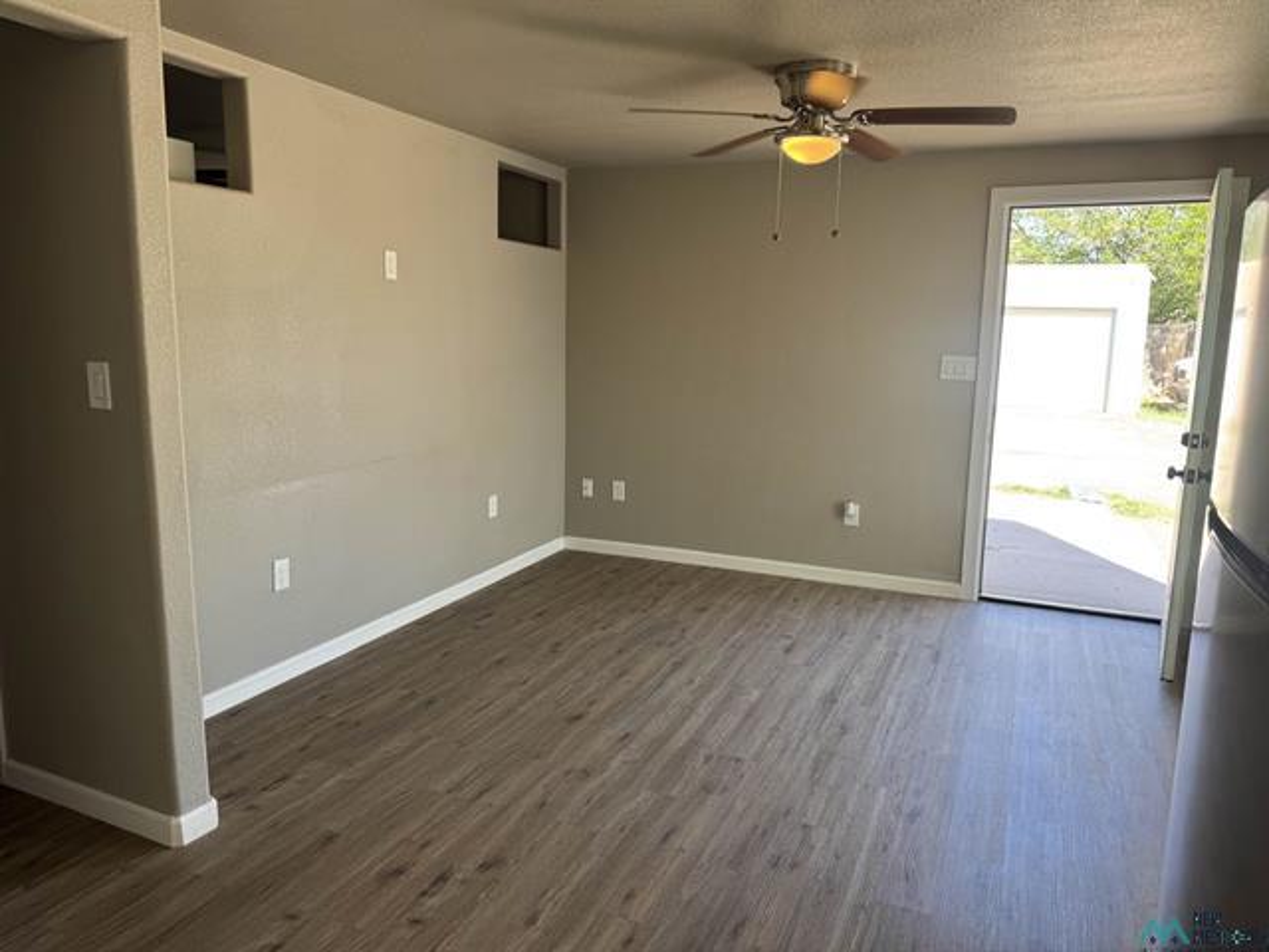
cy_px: 476
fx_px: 880
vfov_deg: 56.8
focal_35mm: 24
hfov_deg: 71.6
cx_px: 634
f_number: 1.78
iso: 64
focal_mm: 6.76
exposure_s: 1/138
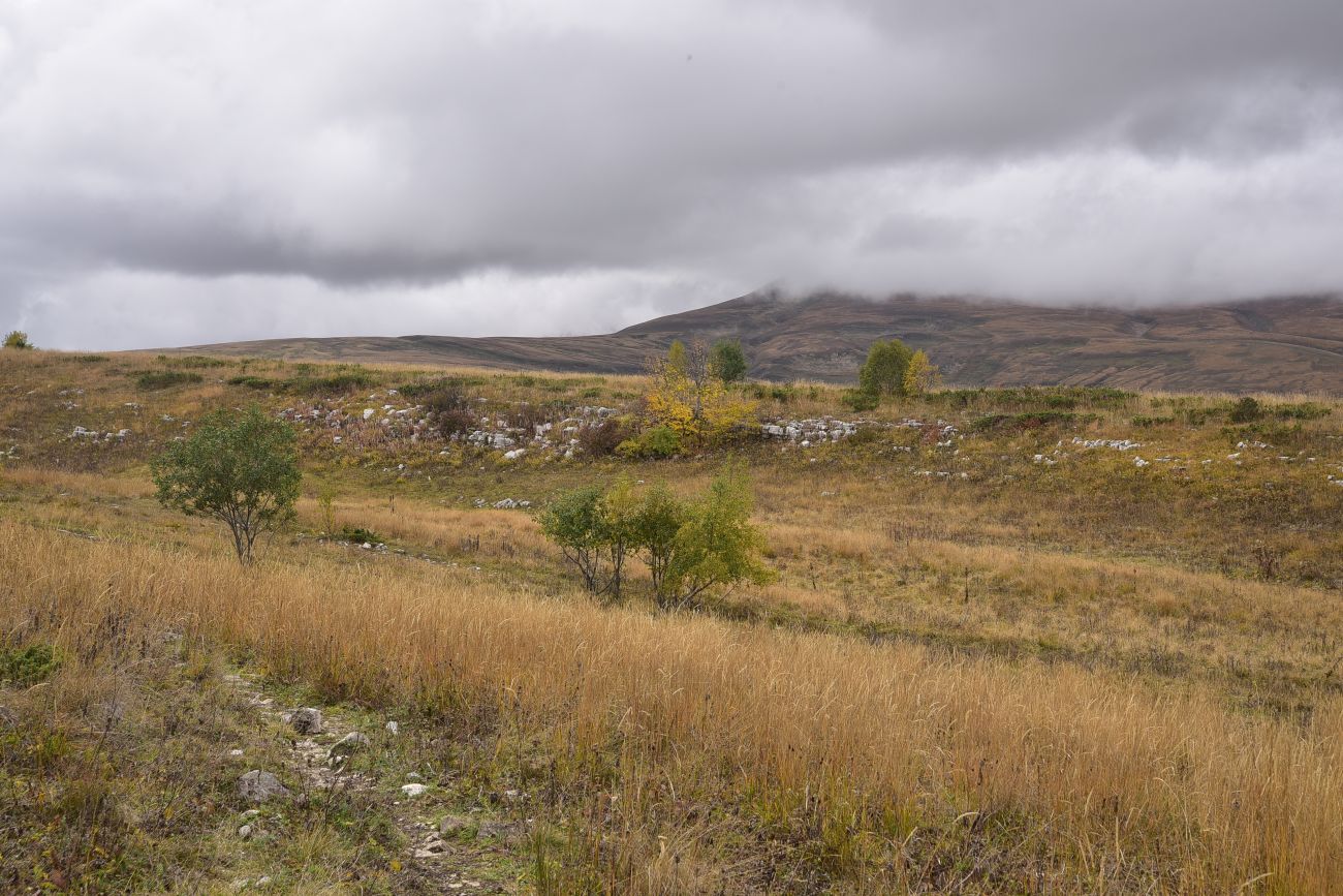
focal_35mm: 50
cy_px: 448
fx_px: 1865
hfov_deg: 39.6
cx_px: 672
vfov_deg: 27.0
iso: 100
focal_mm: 50
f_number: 10
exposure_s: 1/100
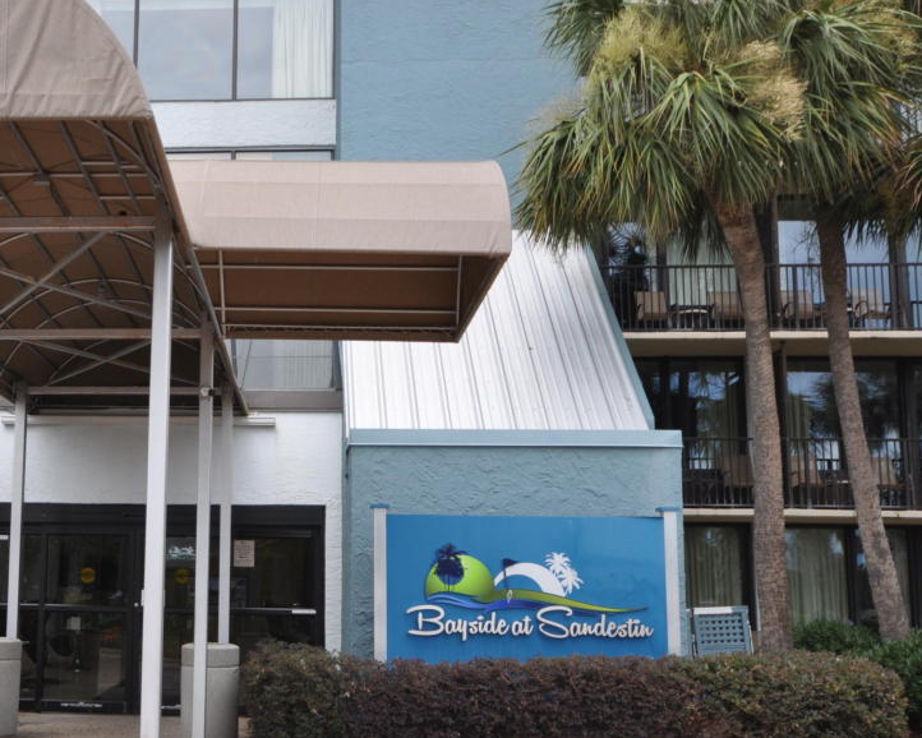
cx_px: 217
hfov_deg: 39.9
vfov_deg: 33.4
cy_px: 426
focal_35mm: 45
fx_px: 1228
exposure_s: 1/500
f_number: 5.6
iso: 360
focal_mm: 20
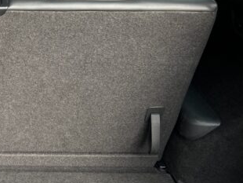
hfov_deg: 26.6
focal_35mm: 67
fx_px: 471
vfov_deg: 21.9
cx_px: -24
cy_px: 76
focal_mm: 5.7
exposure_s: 1/121
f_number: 1.5
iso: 50
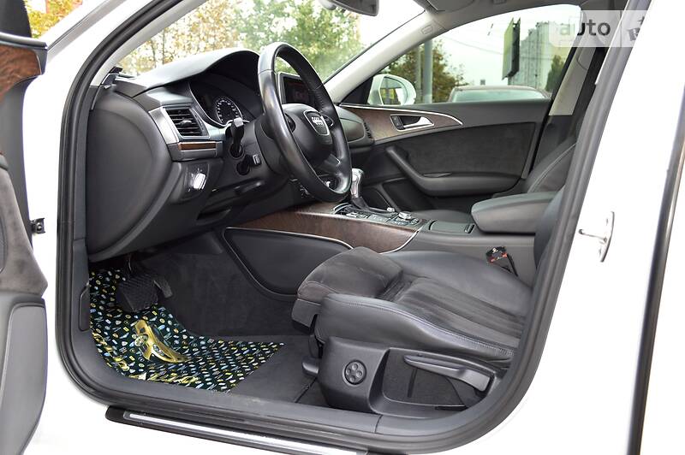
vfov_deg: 43.5
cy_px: 228
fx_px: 570
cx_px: 342
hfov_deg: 62.0
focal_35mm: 30
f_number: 4
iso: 220
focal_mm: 20
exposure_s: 1/125
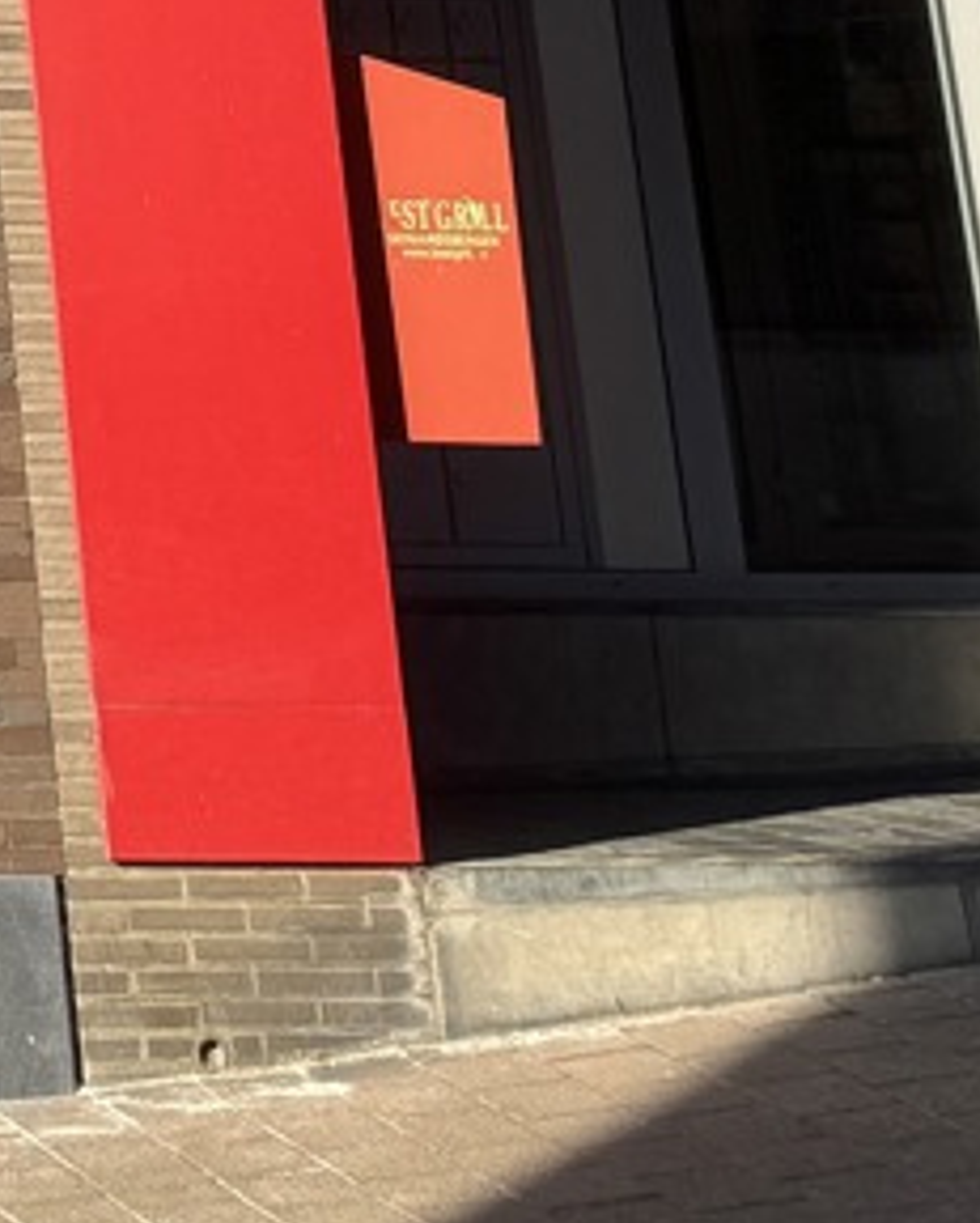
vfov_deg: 12.9
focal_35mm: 130
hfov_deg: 10.1
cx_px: -1523
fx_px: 4706
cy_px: -1210
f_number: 1.78
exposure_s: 1/1637
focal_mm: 6.76
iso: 80
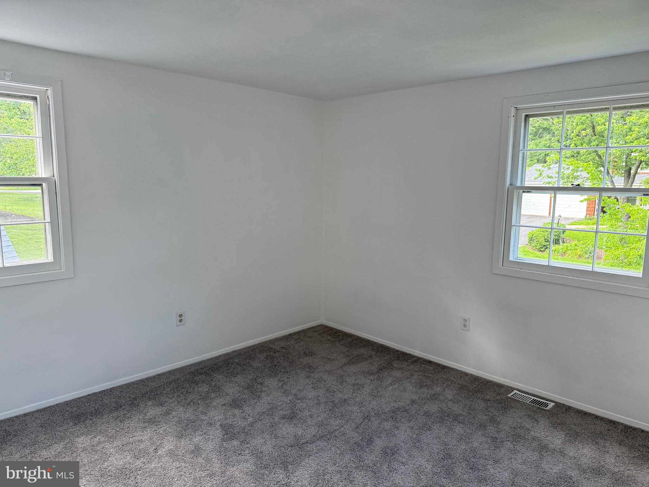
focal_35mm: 24
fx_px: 450
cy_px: 244
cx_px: 324
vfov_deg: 56.8
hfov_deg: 71.6
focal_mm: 6.76
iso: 160
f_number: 1.78
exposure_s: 1/230
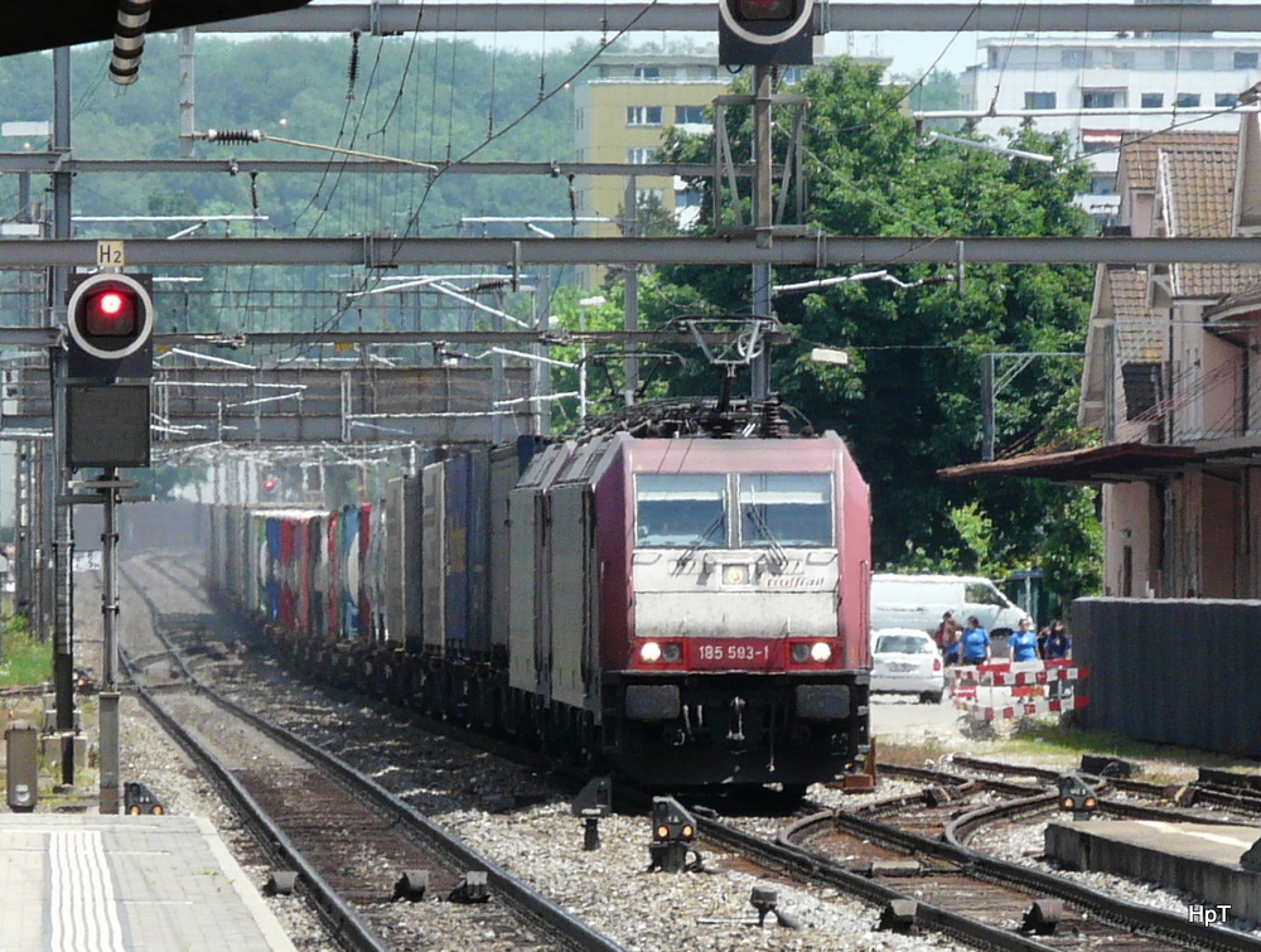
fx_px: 7960
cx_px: 630
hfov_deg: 9.1
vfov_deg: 6.8
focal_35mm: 218
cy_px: 476
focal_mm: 35.9
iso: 100
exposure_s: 1/250
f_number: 5.6
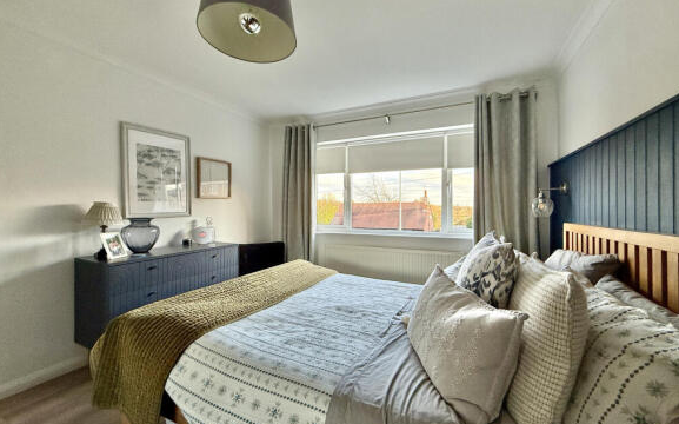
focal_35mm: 15
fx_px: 277
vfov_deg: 74.7
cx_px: 340
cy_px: 209
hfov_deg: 101.5
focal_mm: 2.22
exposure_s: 1/99
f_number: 2.2
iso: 125
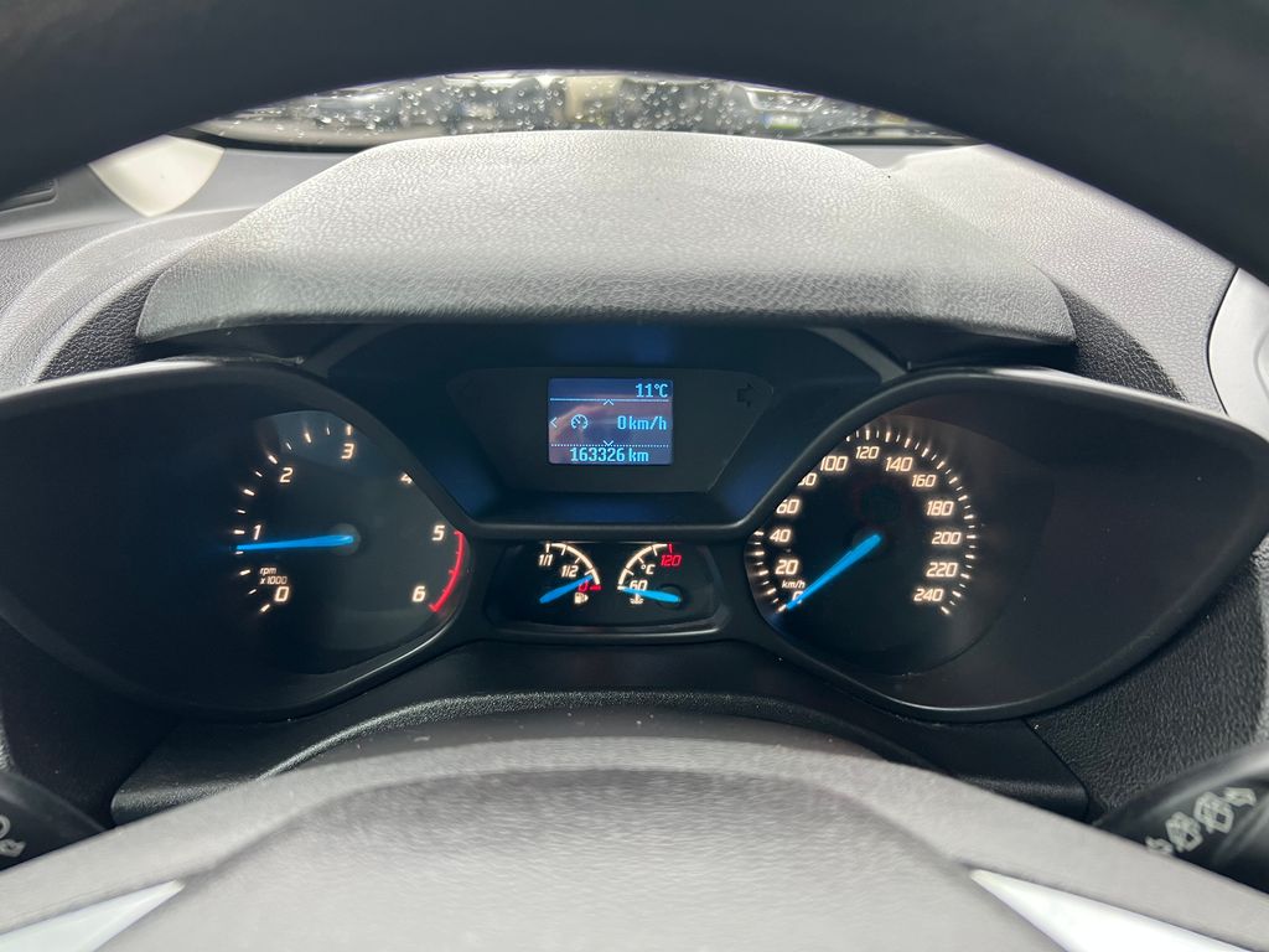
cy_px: 476
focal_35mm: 26
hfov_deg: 67.3
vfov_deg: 53.1
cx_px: 634
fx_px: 953
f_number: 1.5
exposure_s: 1/76
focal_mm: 5.7
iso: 125
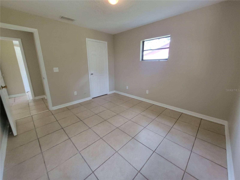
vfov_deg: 89.9
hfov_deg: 106.2
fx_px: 90
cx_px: 120
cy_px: 90
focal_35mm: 13
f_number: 2.2
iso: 250
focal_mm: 2.2
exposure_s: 1/60
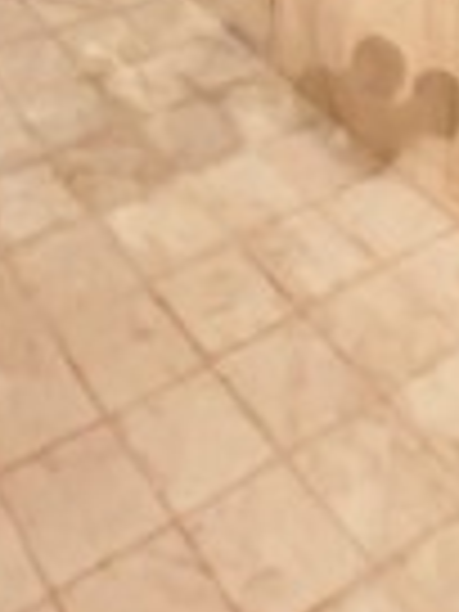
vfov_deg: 21.0
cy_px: -500
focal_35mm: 61
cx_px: 148
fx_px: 1078
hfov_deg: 23.9
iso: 500
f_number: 1.8
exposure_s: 1/60
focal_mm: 1.57
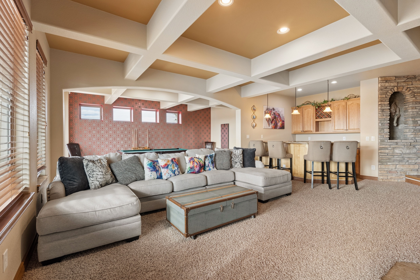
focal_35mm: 16
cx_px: 210
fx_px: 187
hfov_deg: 96.7
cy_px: 140
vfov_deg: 73.8
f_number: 8
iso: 640
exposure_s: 1/30
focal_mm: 16
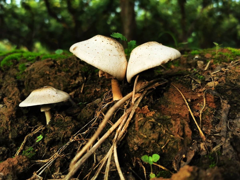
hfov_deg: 61.7
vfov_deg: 48.2
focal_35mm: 29
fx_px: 201
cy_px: 90
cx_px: 120
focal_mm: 5.56
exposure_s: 1/370
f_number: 1.6
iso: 50
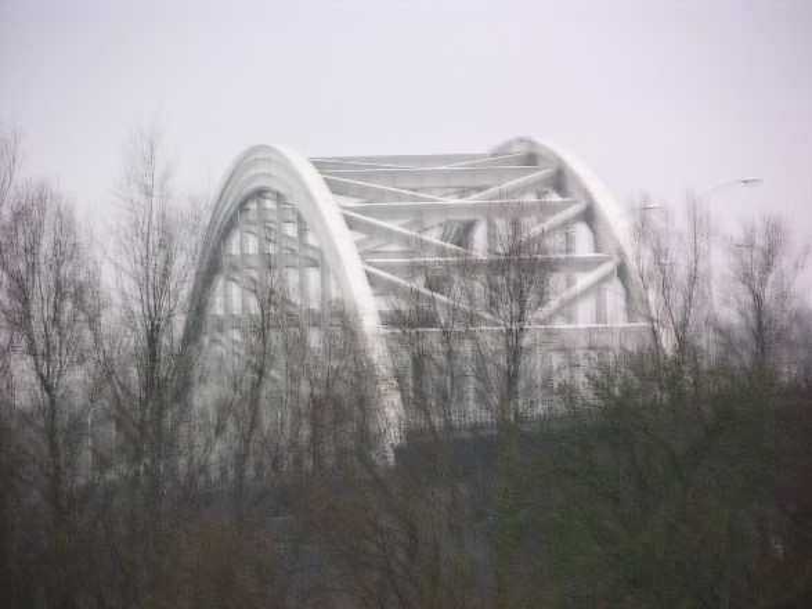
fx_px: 6567
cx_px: 406
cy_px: 304
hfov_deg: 7.1
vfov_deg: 5.3
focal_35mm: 280
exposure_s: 1/10.7
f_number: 4.2
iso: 50
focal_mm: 71.2
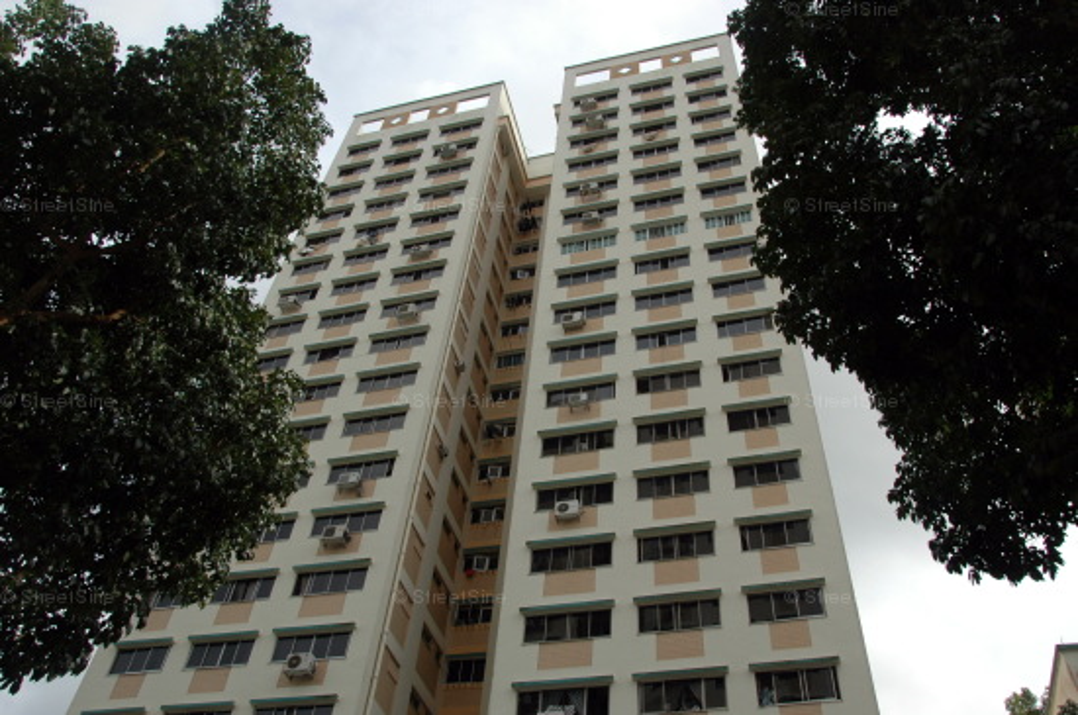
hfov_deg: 62.0
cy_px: 358
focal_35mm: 30
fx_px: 897
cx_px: 539
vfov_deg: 43.5
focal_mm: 20
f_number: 8
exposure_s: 1/250
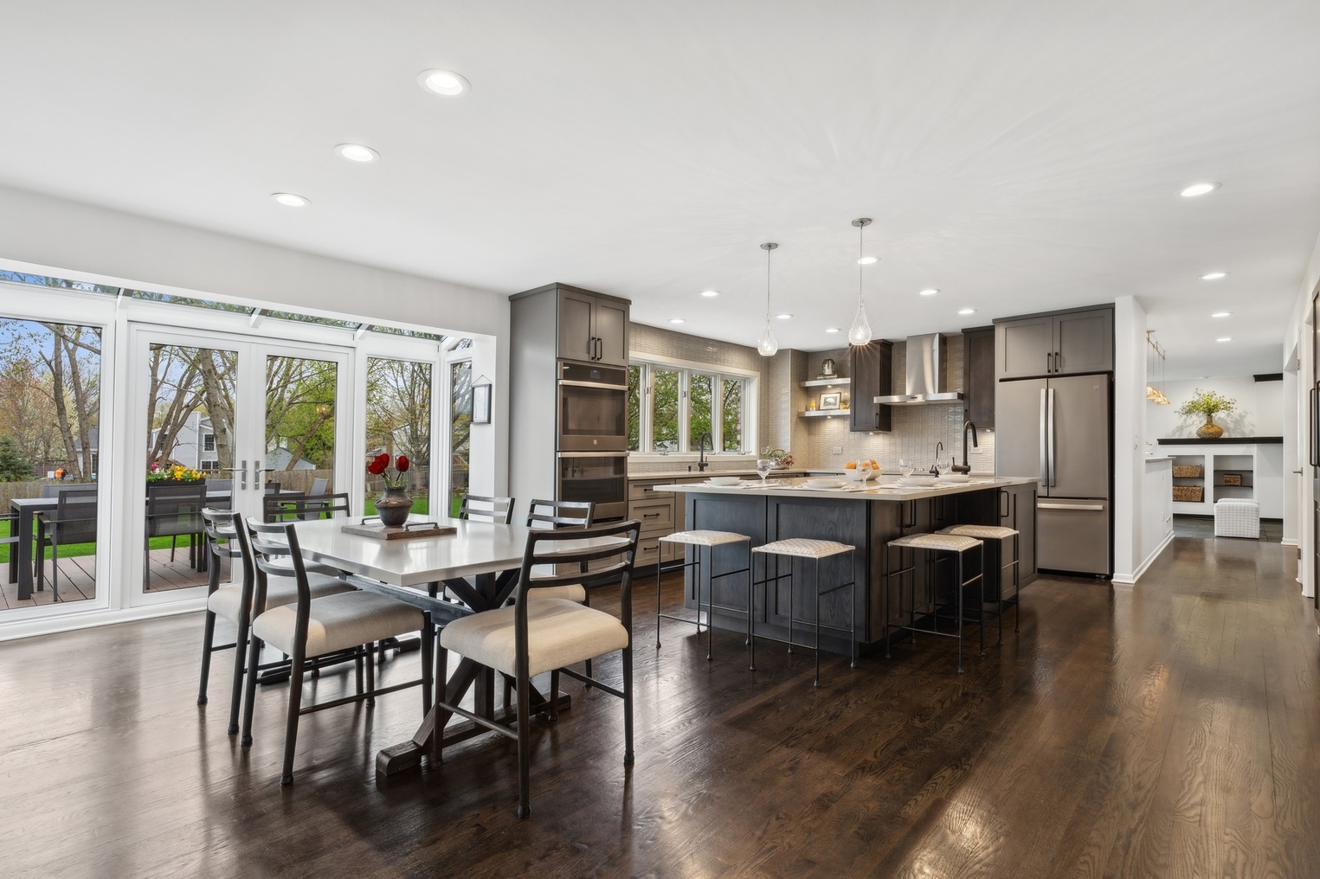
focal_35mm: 17
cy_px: 465
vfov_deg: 70.4
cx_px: 678
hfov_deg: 93.3
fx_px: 623
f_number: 8
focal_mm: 16
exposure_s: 1/20
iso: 320
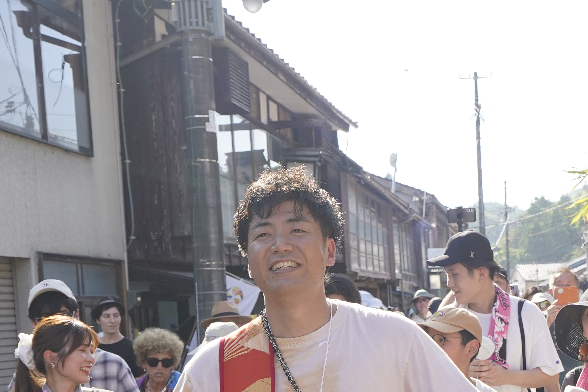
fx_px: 1111
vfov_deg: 19.4
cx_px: 517
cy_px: 394
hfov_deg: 28.6
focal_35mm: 68
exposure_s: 1/500
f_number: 5.6
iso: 400
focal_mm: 29
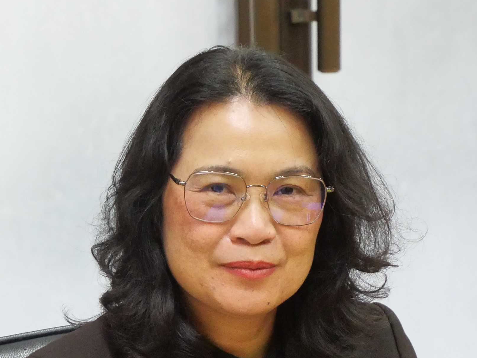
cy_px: 323
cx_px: 251
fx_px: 3802
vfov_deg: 5.4
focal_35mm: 276
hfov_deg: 7.2
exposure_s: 1/20
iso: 3200
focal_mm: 60
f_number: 5.6
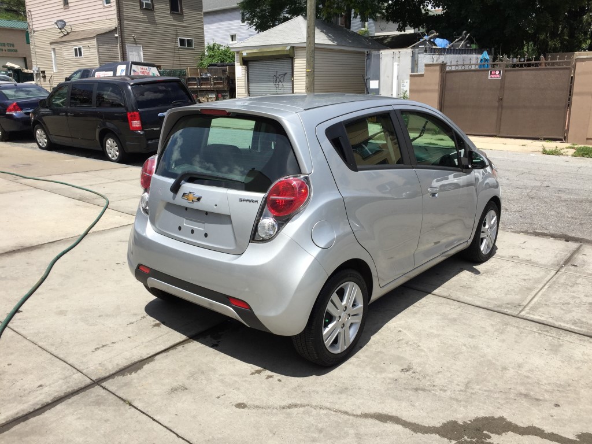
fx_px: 496
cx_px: 296
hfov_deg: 61.7
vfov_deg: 48.2
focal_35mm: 29
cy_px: 222
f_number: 2.2
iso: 32
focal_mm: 4.15
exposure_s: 1/2083
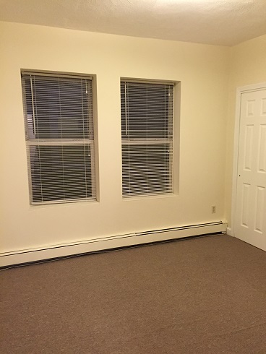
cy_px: 177
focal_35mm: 29
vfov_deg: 61.6
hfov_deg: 48.3
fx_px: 297
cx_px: 133
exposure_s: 1/30
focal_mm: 4.15
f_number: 2.2
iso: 160
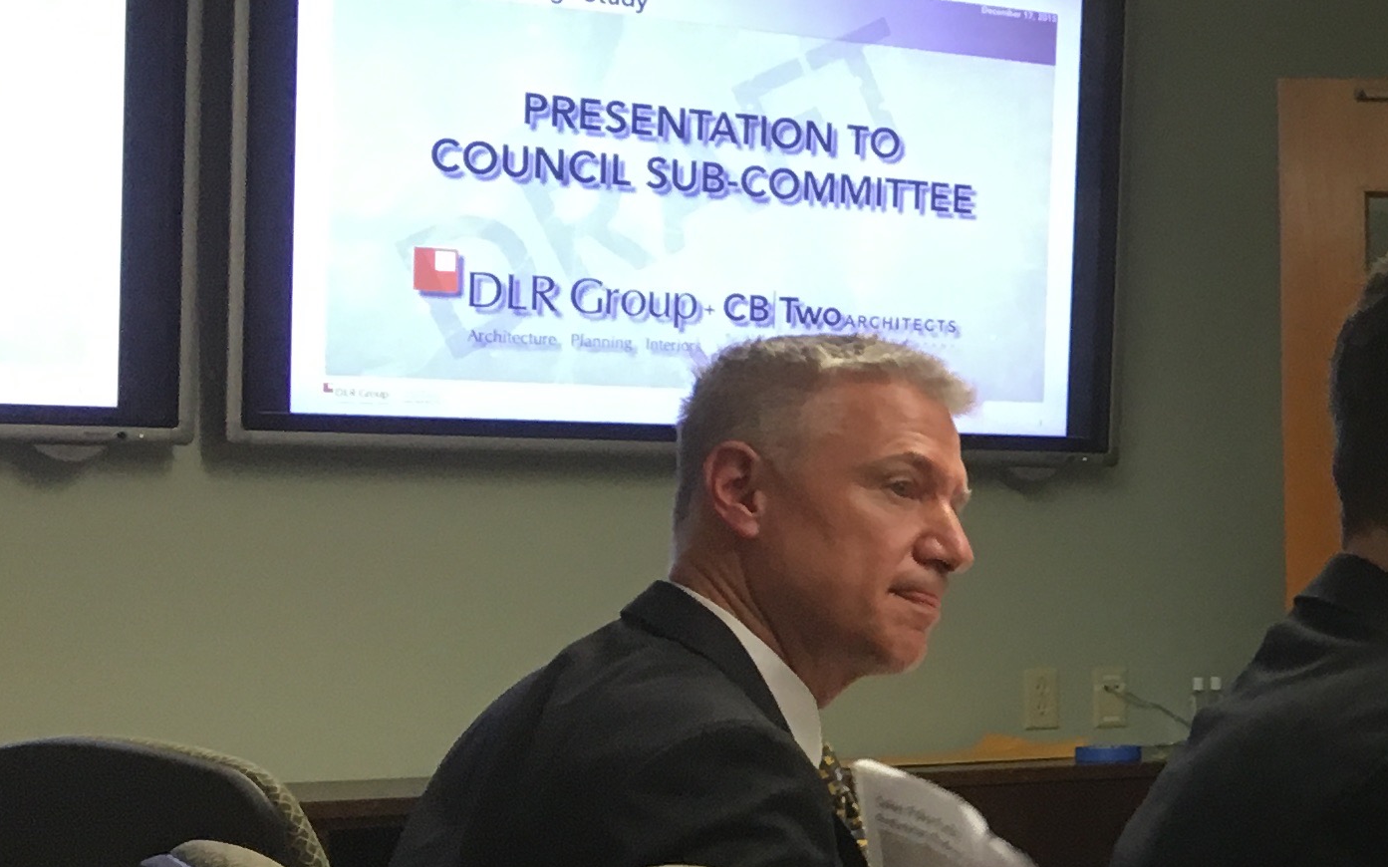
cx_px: 1991
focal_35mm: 89
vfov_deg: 14.6
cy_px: 614
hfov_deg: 20.4
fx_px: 3366
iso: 80
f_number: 2.2
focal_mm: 4.15
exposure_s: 1/30
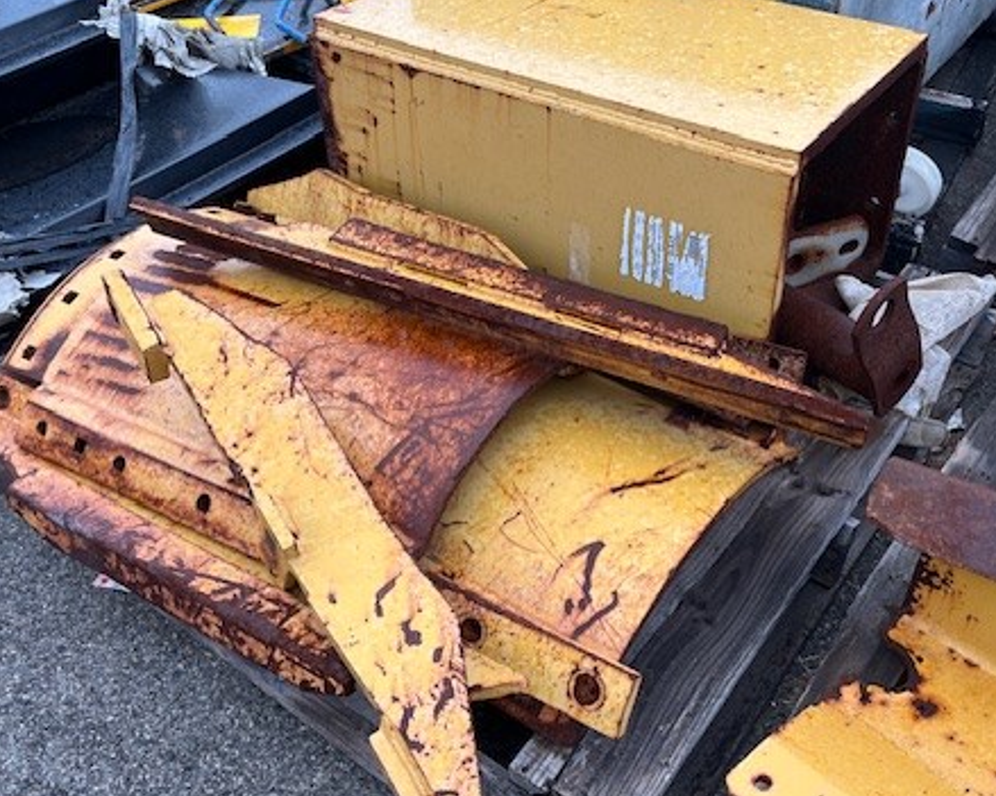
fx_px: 1090
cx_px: 574
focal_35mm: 37
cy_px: 413
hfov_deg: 48.9
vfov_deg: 40.1
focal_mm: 5.1
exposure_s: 1/344
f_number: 1.6
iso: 50
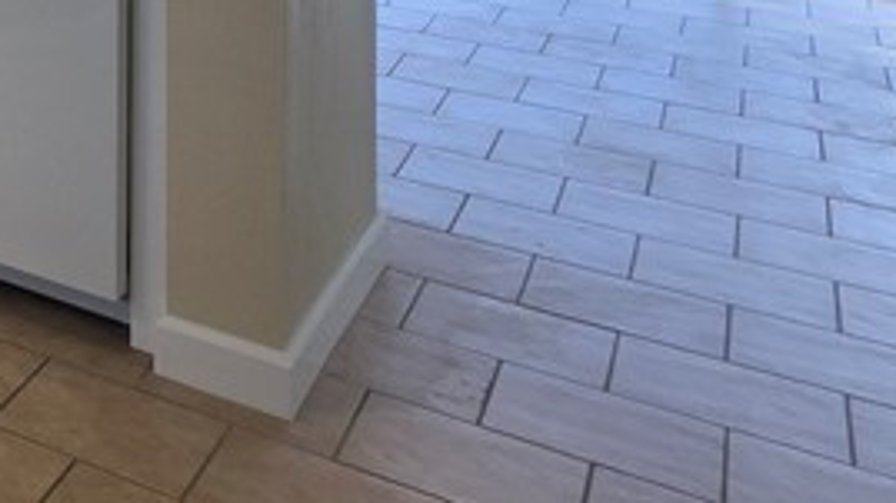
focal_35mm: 54
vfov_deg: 18.4
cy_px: -346
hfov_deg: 23.1
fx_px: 1282
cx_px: -670
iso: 40
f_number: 1.9
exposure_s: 1/120
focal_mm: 2.2
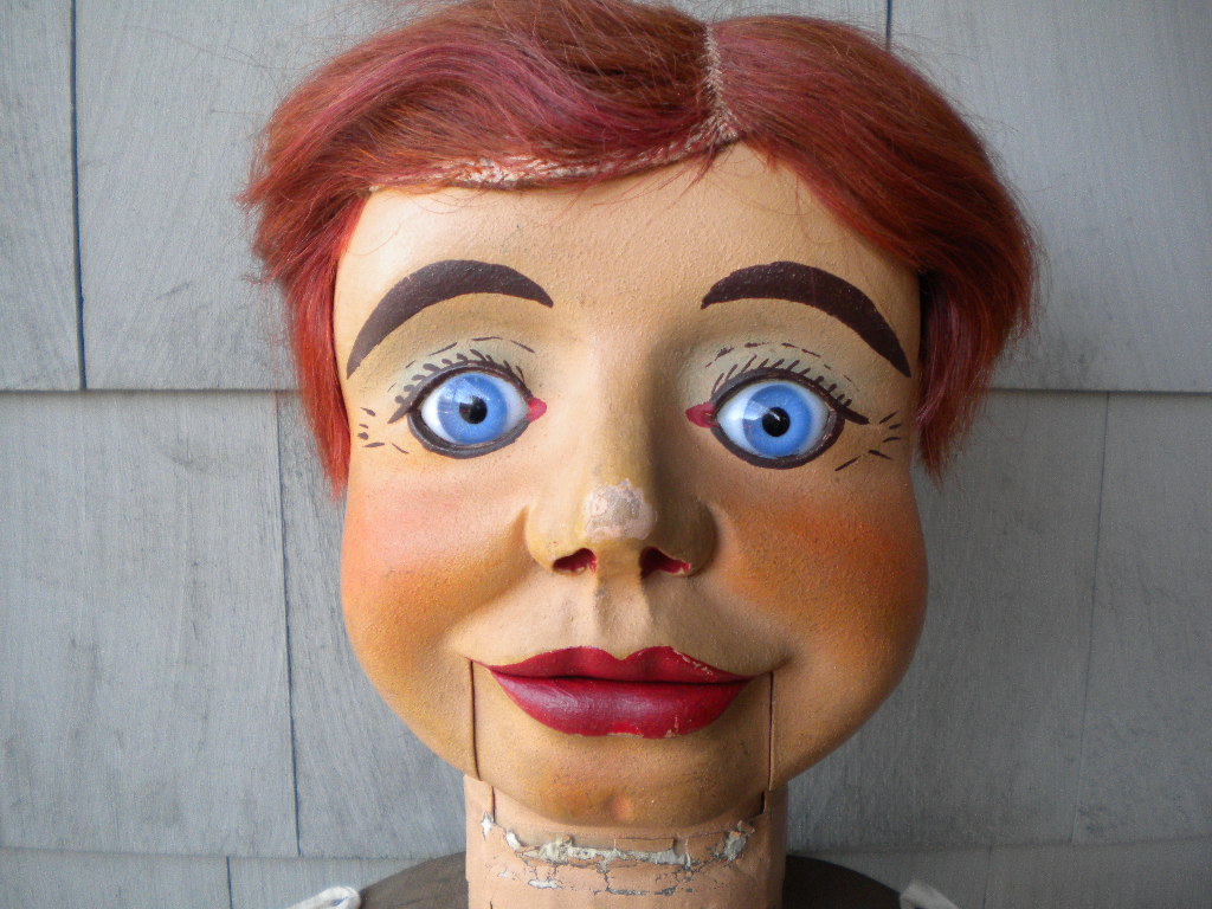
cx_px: 606
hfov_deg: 52.6
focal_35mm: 35
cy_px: 454
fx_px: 1225
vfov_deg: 40.7
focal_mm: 6.3
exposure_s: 1/56.1
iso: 171
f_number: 3.1
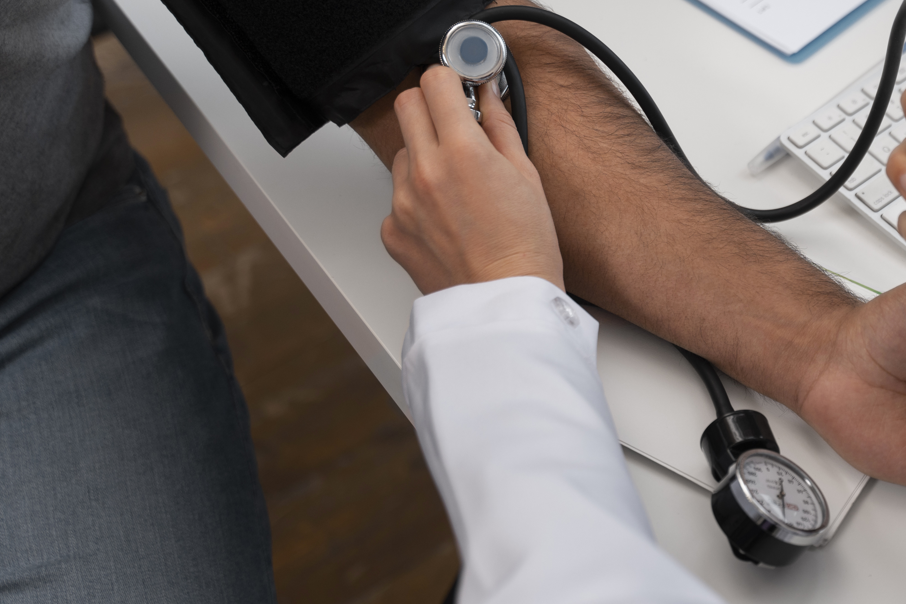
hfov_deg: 24.4
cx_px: 791
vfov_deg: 16.8
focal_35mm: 81
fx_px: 2038
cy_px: 264
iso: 320
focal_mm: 46
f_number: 2.8
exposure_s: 1/160
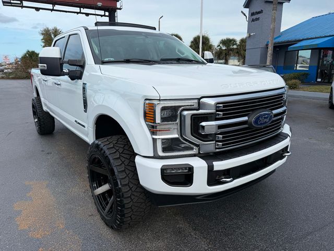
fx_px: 232
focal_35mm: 24
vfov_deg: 56.8
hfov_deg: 71.6
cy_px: 126
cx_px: 167
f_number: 1.78
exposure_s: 1/2110
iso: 80
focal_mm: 6.76
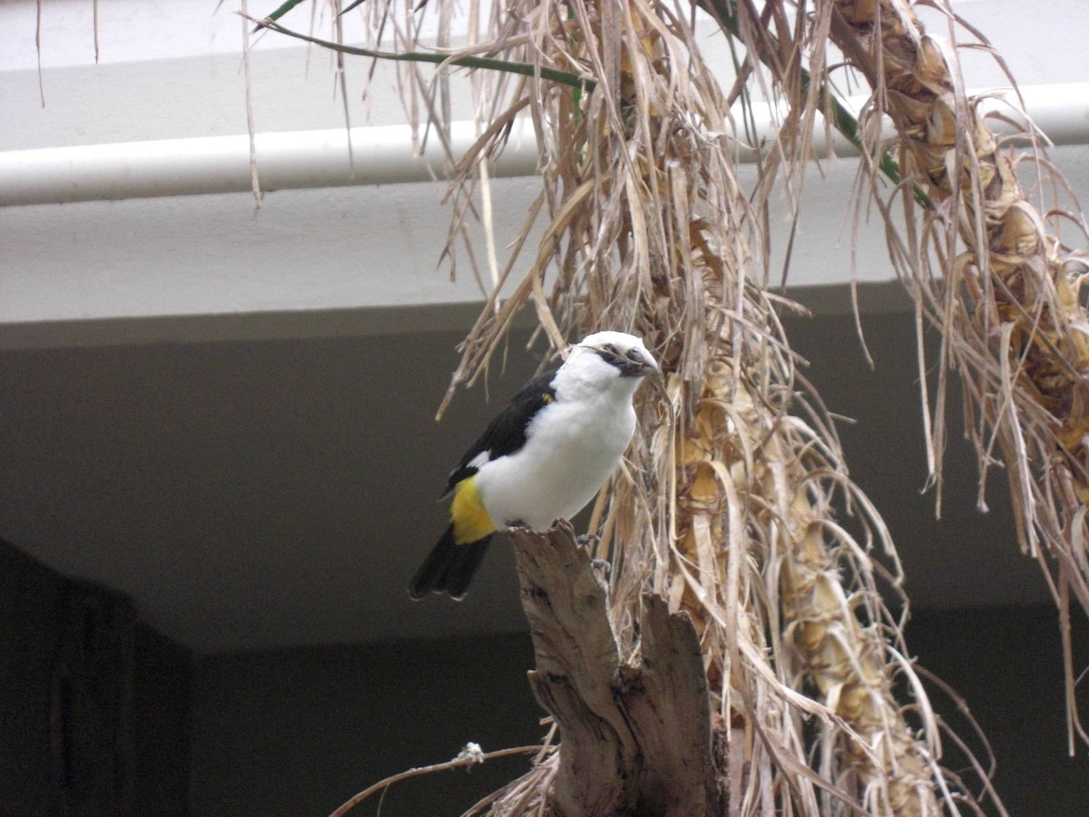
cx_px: 544
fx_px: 3586
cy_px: 408
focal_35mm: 114
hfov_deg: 17.3
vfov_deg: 13.0
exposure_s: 1/100
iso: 800
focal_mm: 23.7
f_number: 5.1
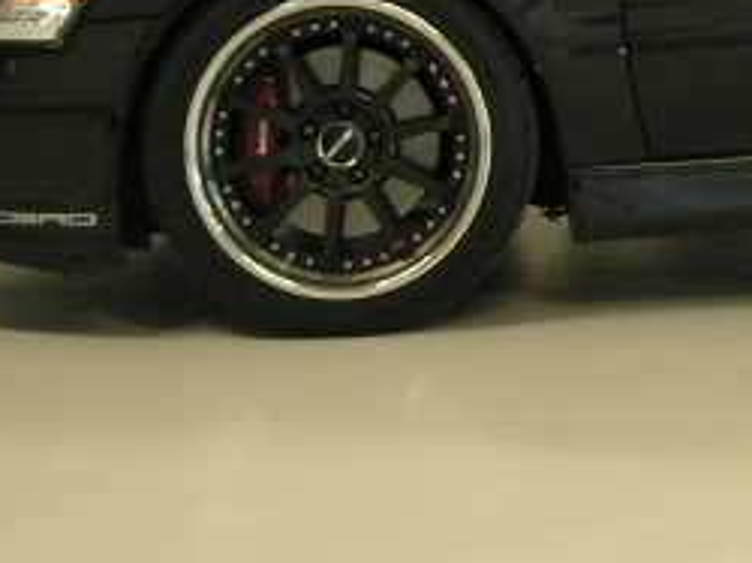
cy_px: -96
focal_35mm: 141
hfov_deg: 13.3
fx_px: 3060
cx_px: 1074
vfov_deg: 10.3
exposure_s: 1/10
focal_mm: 7.3
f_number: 3.5
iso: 100
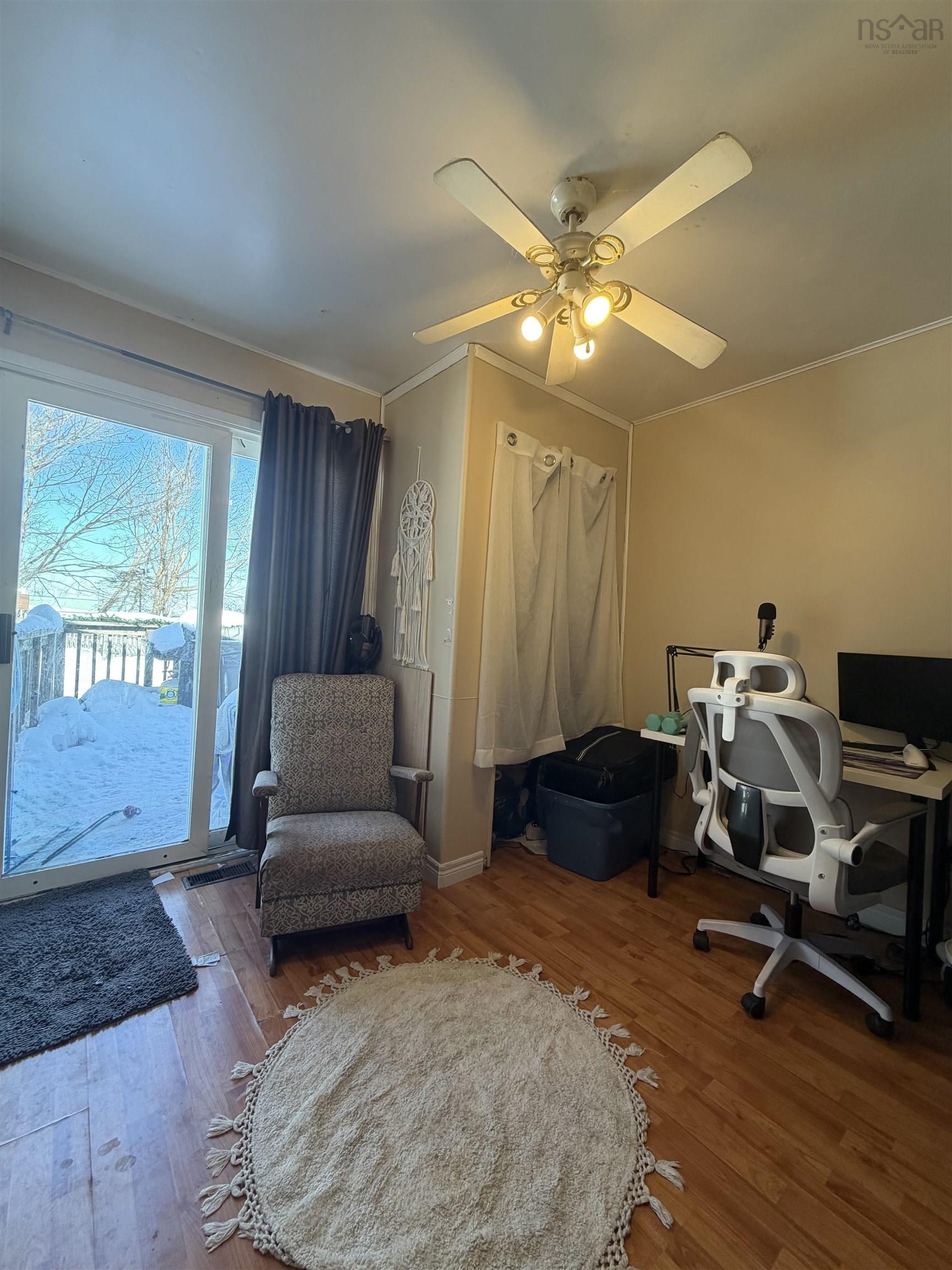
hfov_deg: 85.7
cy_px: 635
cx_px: 476
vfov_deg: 102.1
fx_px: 513
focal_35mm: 14
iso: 125
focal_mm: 2.22
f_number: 2.2
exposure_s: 1/120
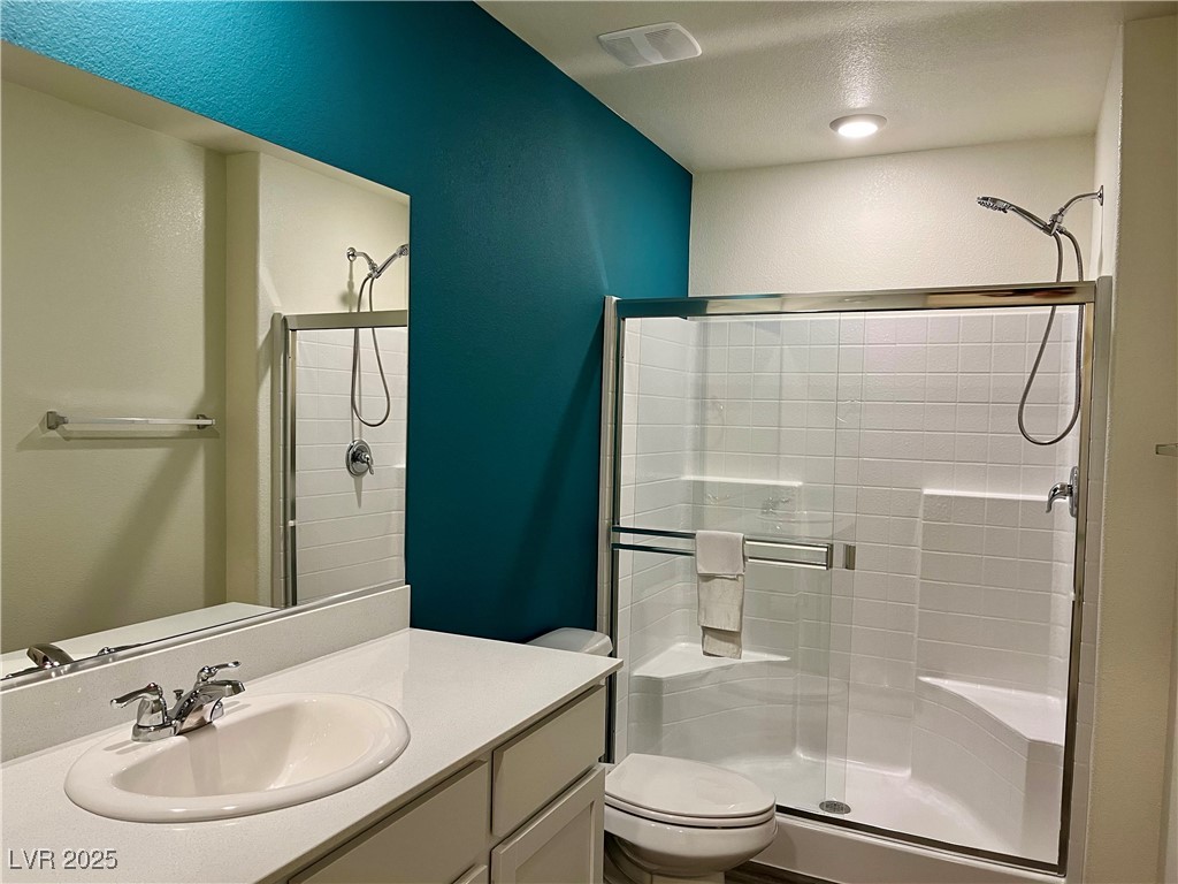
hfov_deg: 67.3
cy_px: 442
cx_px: 589
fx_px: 885
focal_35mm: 26
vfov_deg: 53.1
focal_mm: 5.1
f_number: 1.6
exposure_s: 1/60
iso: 100
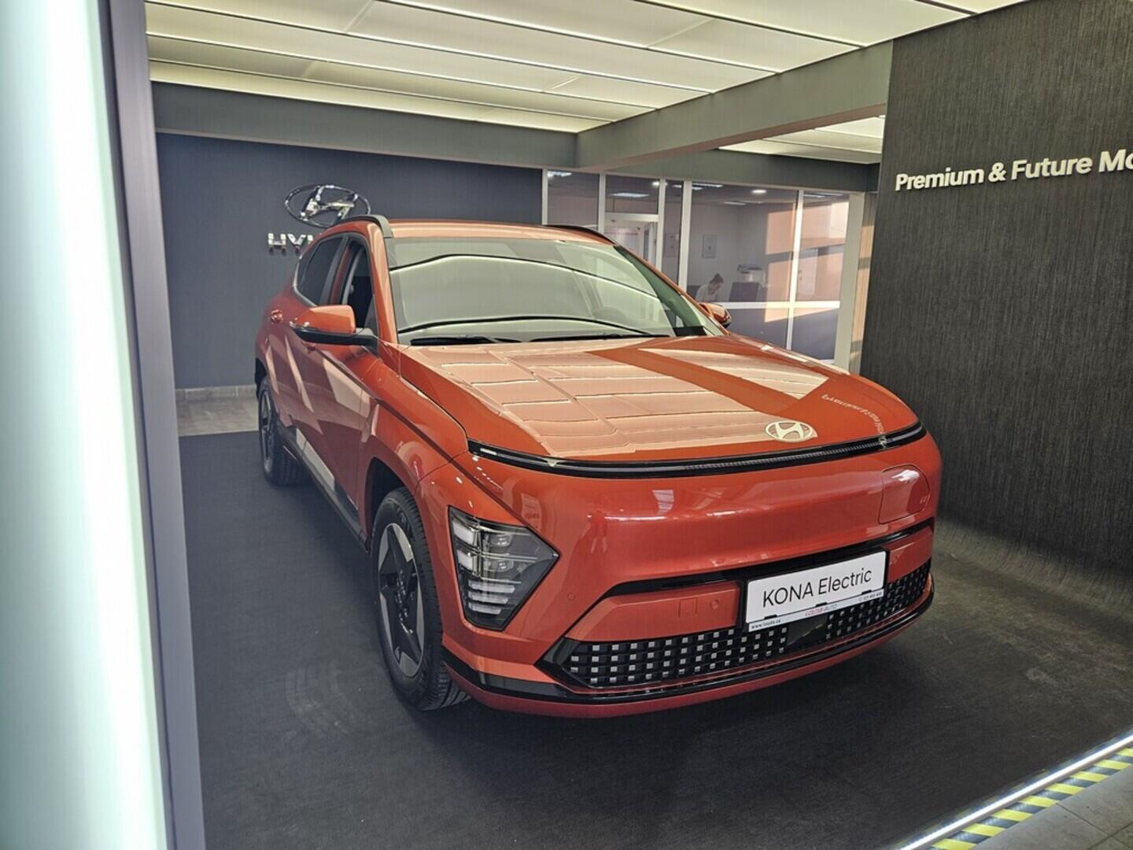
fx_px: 753
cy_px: 425
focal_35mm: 23
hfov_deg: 73.9
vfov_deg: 58.9
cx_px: 566
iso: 100
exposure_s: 1/61
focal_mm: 5.4
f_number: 1.8
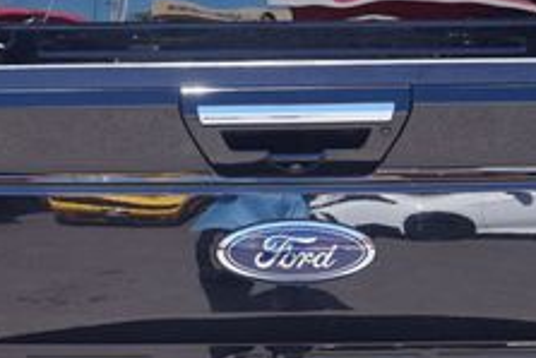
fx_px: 1281
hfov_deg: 23.6
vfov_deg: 15.8
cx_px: 257
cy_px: 281
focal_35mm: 86
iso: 100
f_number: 7.1
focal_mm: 20
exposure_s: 1/100
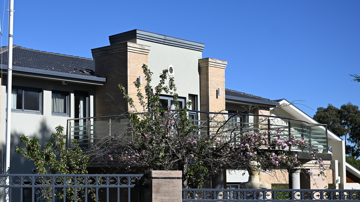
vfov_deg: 17.0
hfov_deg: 29.0
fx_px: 678
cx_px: 67
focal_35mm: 71
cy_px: 120
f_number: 4.5
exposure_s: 1/3200
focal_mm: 38
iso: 250
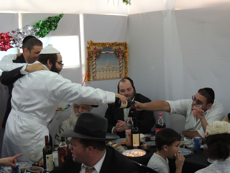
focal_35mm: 55
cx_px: 115
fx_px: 365
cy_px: 86
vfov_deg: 26.6
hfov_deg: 34.9
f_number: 3.7
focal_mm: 9.8
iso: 400
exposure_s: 1/40
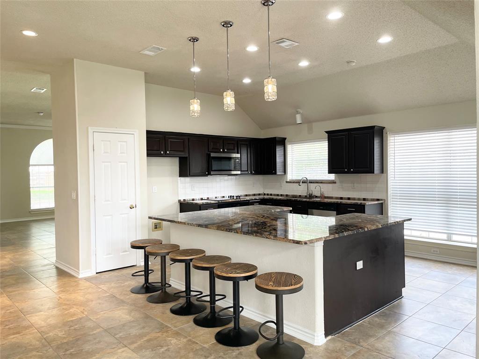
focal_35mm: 26
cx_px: 240
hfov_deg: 67.3
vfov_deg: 53.1
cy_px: 180
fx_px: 360
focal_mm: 4.2
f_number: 1.6
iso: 100
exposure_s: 1/120
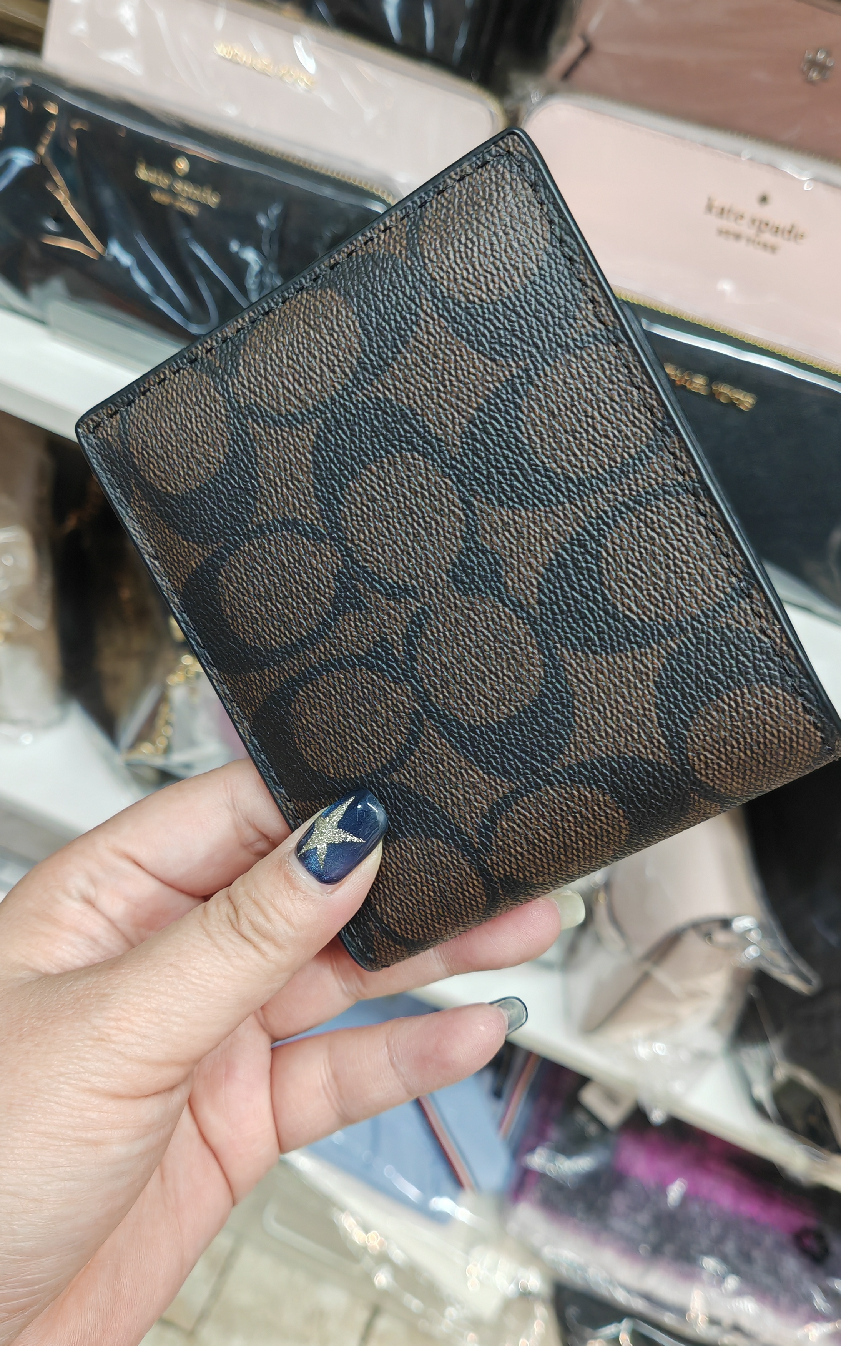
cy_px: 653
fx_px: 1137
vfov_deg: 61.2
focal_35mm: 31
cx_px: 402
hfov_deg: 40.6
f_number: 1.9
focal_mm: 5.3
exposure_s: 1/110
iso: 125
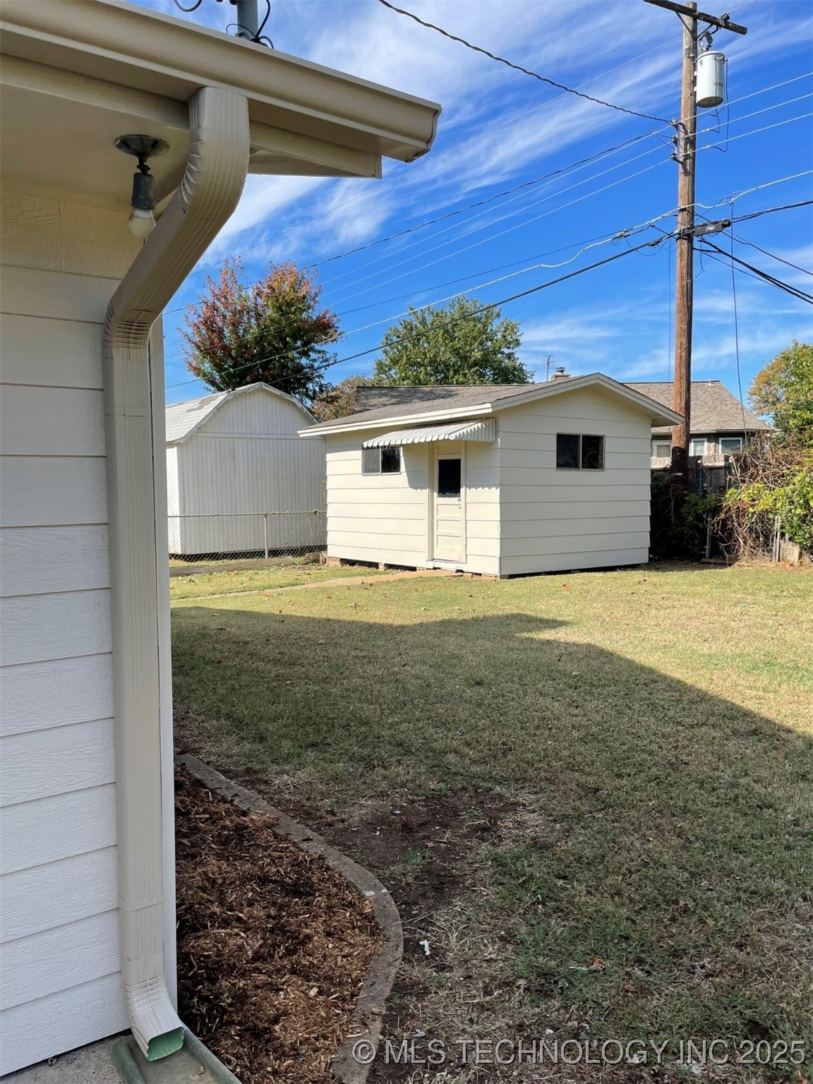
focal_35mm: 26
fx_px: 814
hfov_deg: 53.1
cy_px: 542
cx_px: 406
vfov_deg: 67.3
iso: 32
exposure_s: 1/2212
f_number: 1.6
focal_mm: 4.2
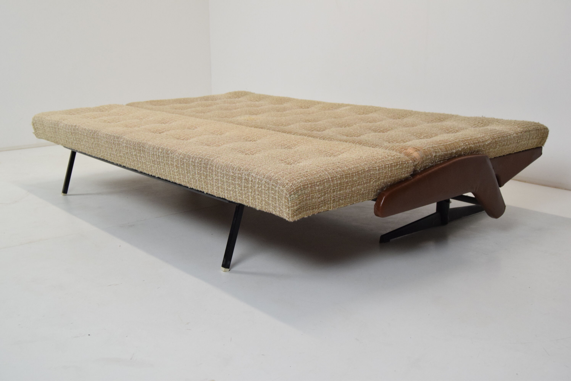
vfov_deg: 34.3
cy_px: 190
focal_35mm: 39
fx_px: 619
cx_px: 286
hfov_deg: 49.5
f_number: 7.1
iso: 1600
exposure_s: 1/200
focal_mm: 26
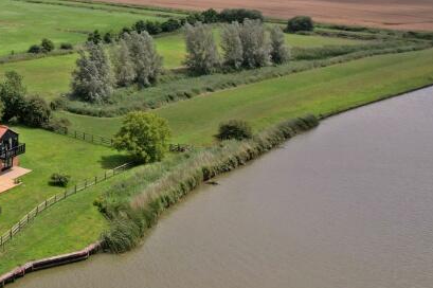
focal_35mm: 55
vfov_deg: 24.2
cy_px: 55
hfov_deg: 32.0
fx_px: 661
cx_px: -43
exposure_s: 1/240
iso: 110
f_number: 2.8
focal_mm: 8.38
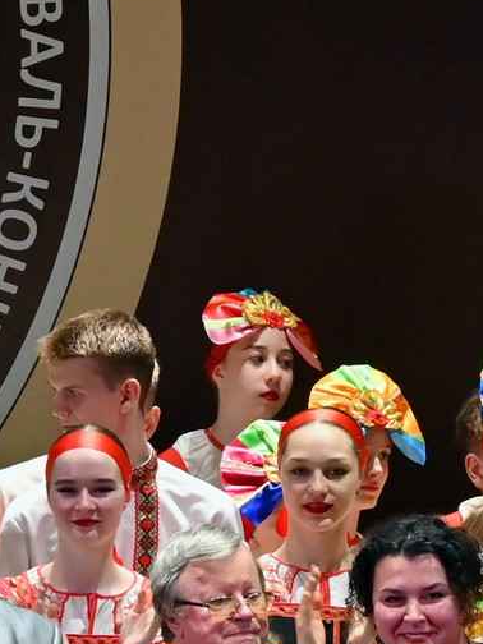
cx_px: -65
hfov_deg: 2.1
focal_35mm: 703
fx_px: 13079
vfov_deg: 2.8
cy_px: 825
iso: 800
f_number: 5.6
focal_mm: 96
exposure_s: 1/180
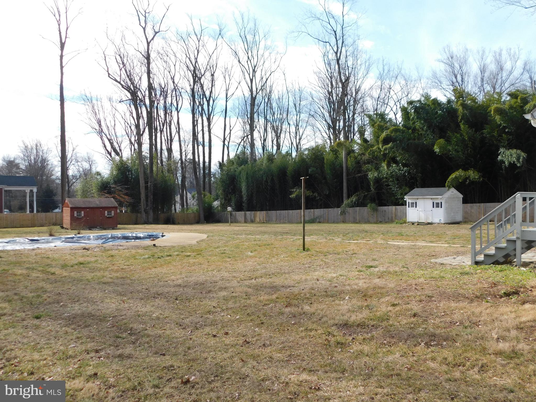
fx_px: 465
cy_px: 201
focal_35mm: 30
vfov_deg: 46.8
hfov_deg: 60.0
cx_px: 268
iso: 125
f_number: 3.2
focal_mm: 5.3
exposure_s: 1/800
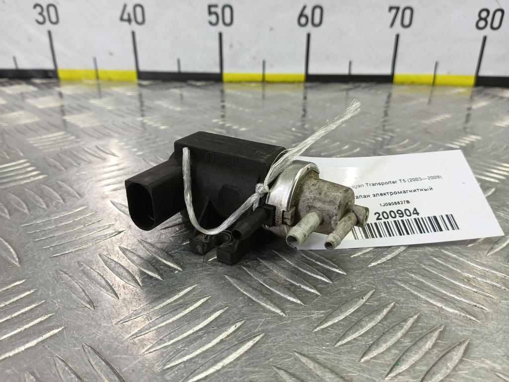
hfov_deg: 73.9
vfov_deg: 58.9
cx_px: 254
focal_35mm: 23
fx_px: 338
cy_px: 191
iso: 112
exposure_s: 1/50
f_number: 1.6
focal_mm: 4.11
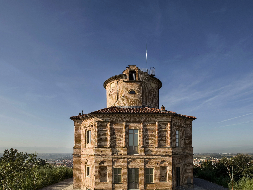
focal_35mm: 22
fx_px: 161
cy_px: 103
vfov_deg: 61.0
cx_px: 133
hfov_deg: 76.3
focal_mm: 17
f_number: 7.1
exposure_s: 1/640
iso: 200
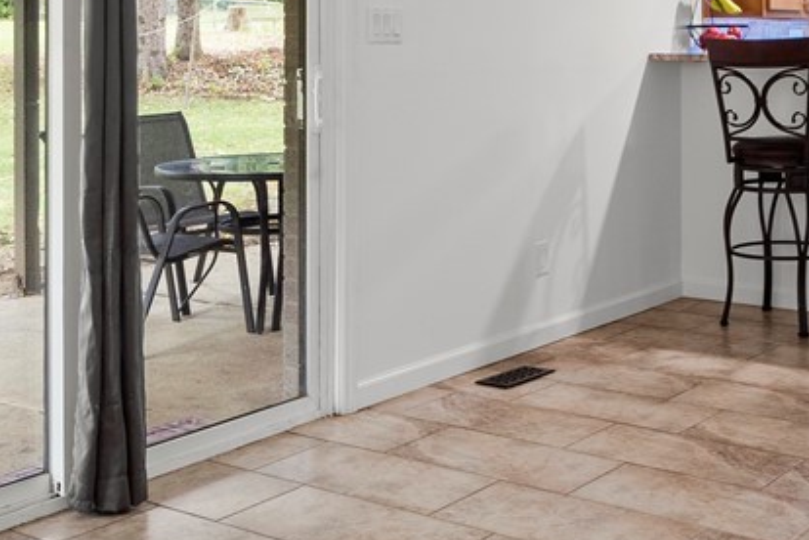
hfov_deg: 31.4
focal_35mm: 63
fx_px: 1416
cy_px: 20
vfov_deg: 21.0
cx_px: 588
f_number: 9
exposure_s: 1/2
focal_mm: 16
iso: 320
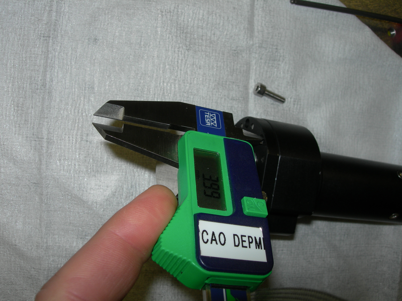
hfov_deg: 49.0
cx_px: 201
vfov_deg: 37.7
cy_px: 150
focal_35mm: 38
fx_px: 441
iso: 50
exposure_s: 1/60.1
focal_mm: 7.8
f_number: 4.8
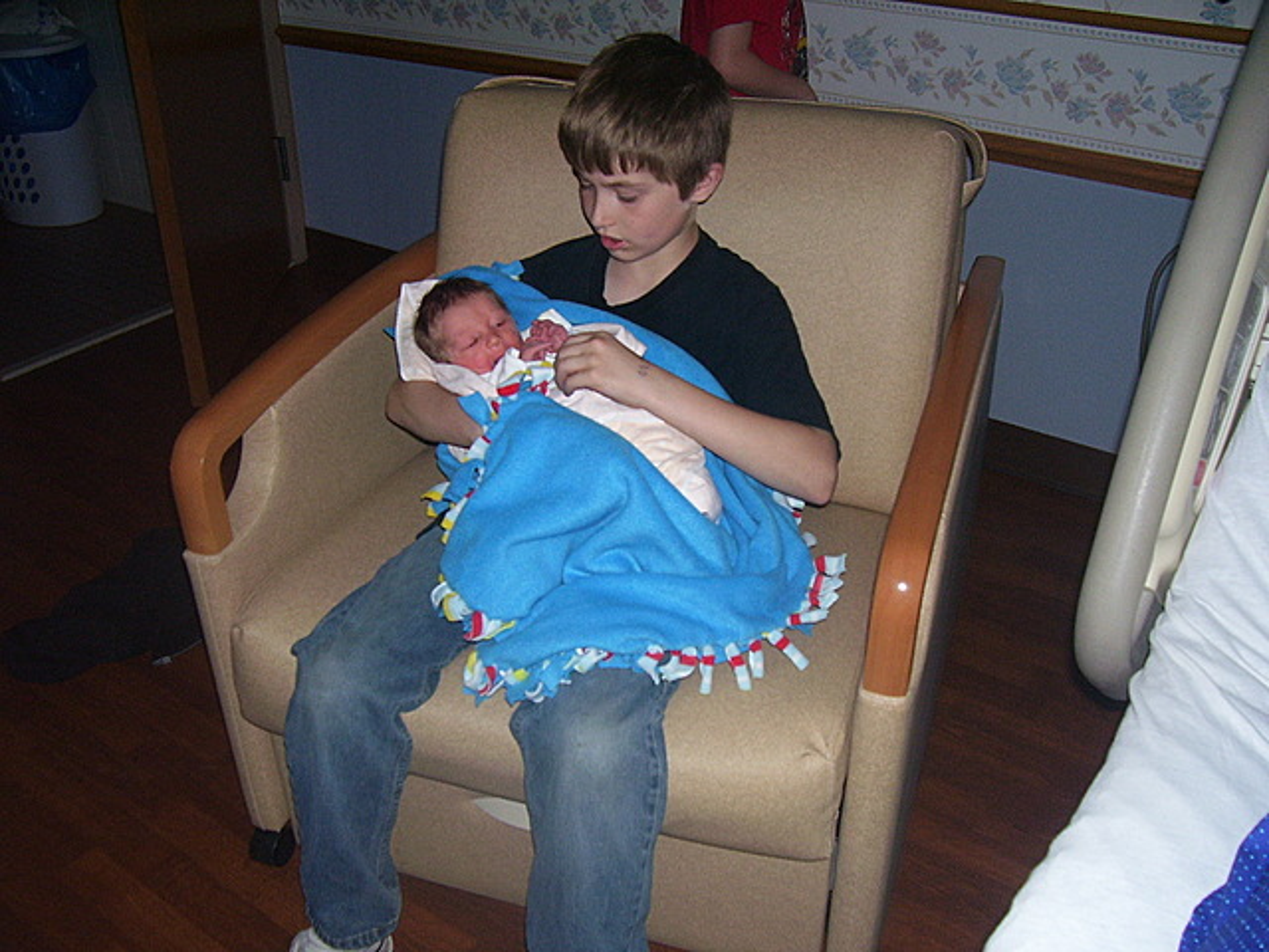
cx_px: 634
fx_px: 1246
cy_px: 476
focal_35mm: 34
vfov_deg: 41.8
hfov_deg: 54.0
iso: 125
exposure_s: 1/60
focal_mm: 5.6
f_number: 2.7
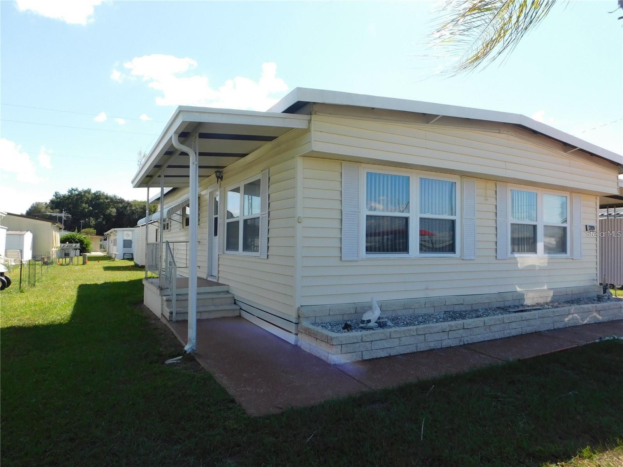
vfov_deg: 58.9
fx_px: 414
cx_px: 312
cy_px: 234
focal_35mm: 23
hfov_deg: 73.9
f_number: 3
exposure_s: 1/1000
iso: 125
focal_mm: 4
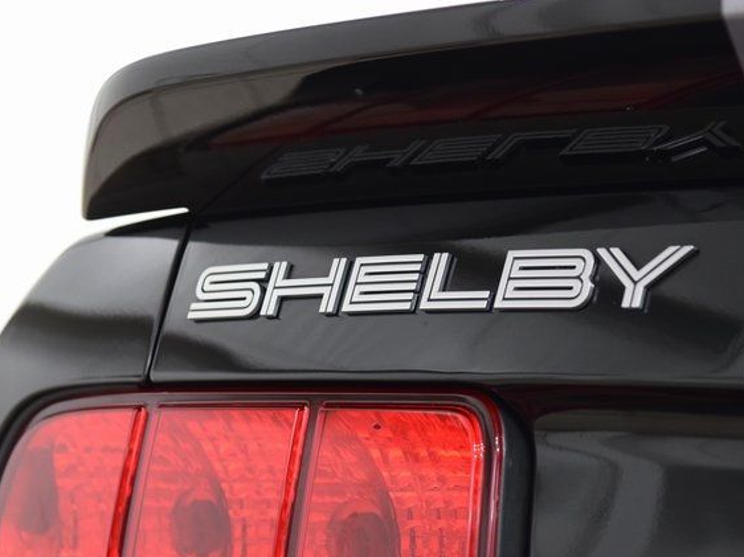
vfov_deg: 12.9
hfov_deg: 17.1
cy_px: 280
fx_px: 2471
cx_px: 420
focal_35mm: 115
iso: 1600
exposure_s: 1/30
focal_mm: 70
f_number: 5
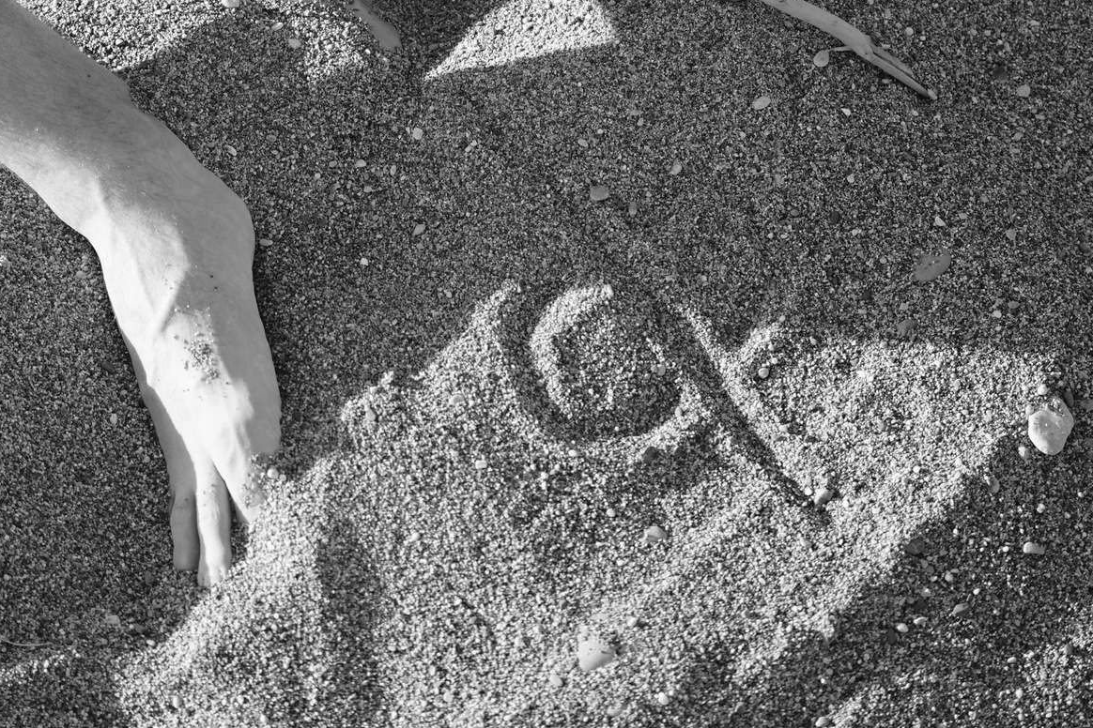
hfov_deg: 26.1
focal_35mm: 77
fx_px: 2338
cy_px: -1
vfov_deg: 17.3
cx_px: 318
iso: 100
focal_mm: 35
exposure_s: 1/640
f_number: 2.8
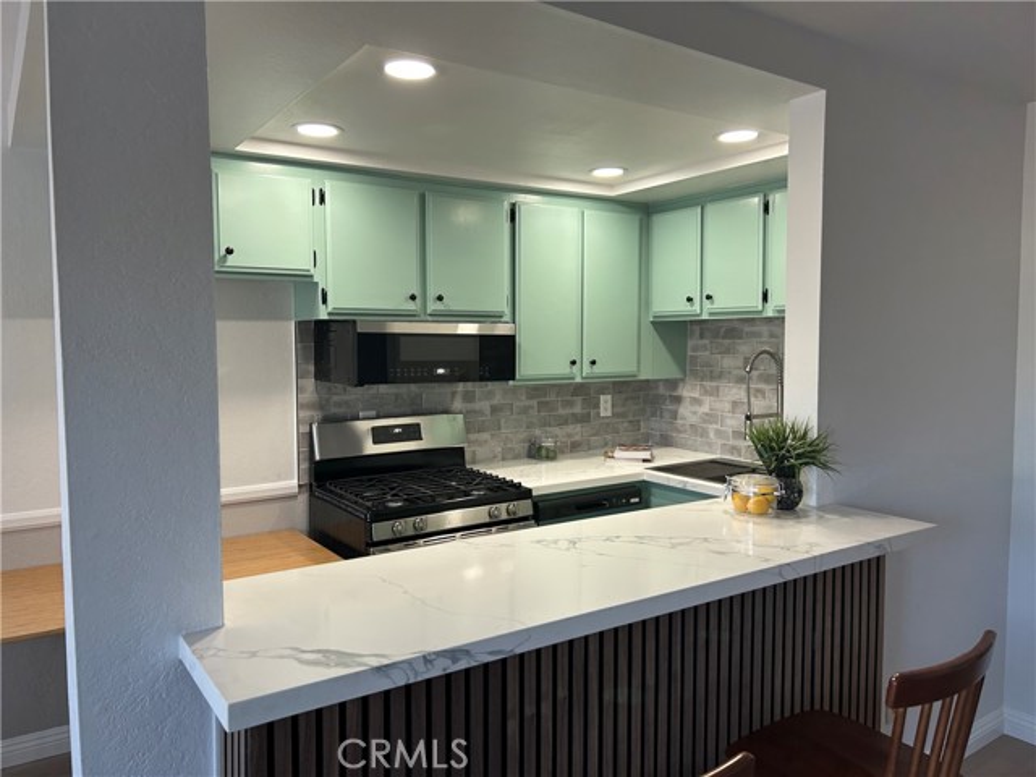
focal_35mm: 26
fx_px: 778
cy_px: 388
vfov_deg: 53.1
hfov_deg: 67.3
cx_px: 518
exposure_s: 1/120
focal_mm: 5.7
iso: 64
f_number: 1.5
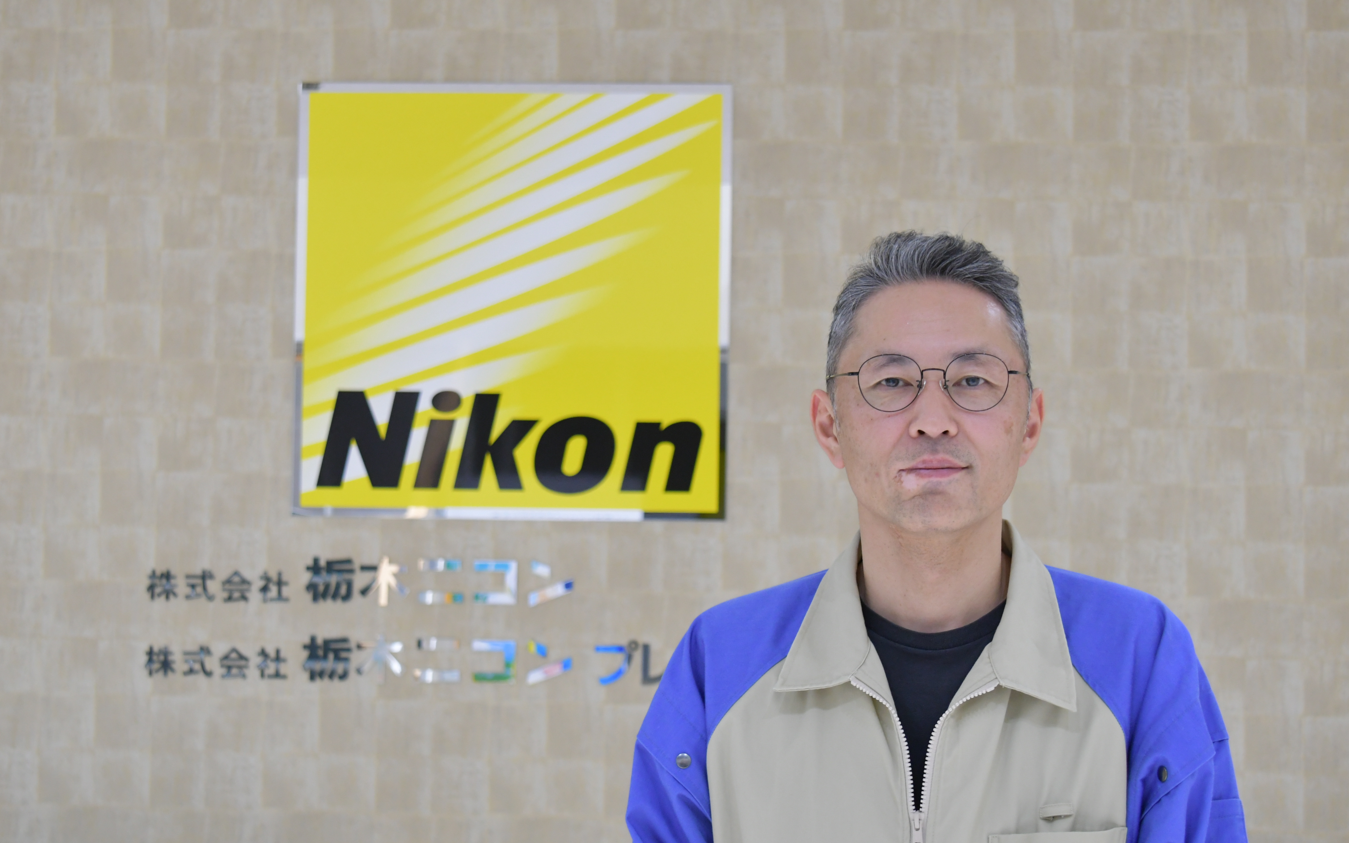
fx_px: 2279
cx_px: 681
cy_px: 440
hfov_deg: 33.0
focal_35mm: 62
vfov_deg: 21.0
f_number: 5
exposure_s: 1/50
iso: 1600
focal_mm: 40
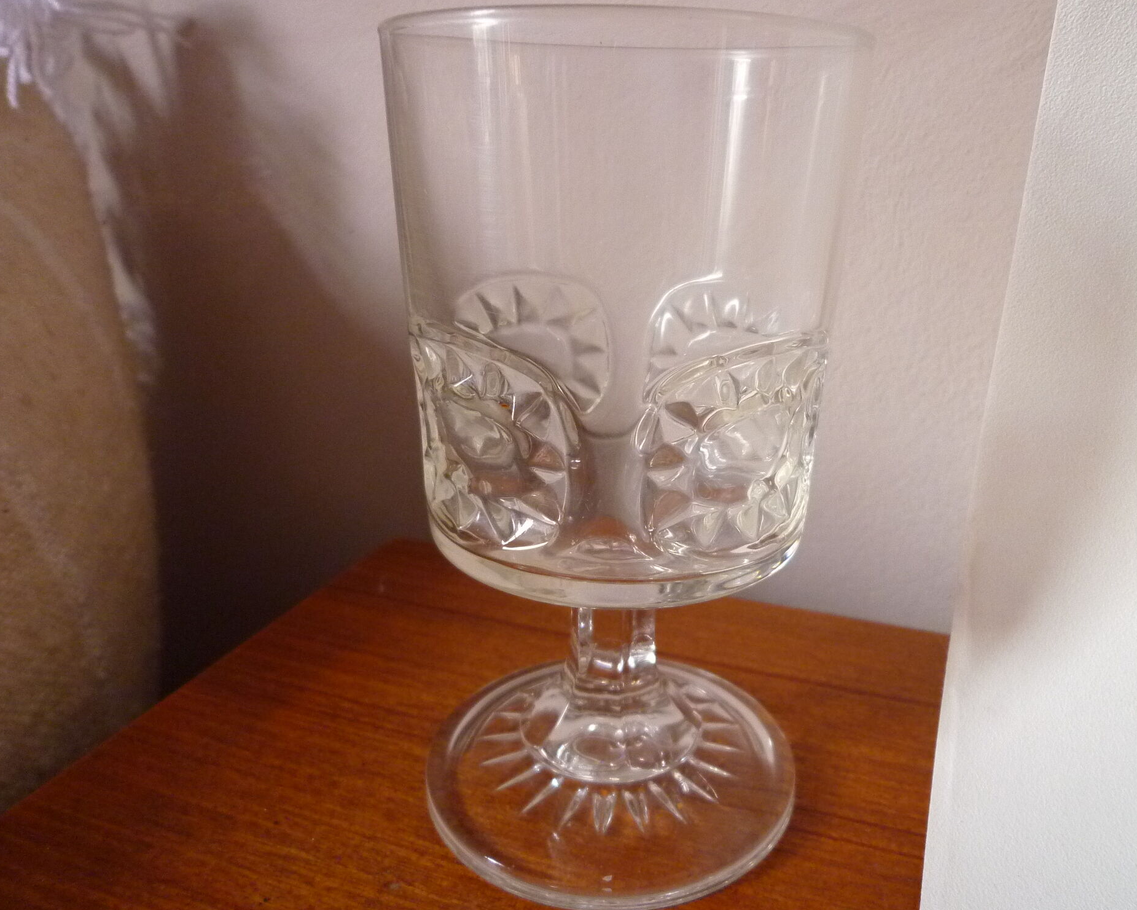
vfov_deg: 53.2
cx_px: 623
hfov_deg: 63.9
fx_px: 909
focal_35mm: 27
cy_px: 450
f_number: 2.8
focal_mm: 4.5
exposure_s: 1/25
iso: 400
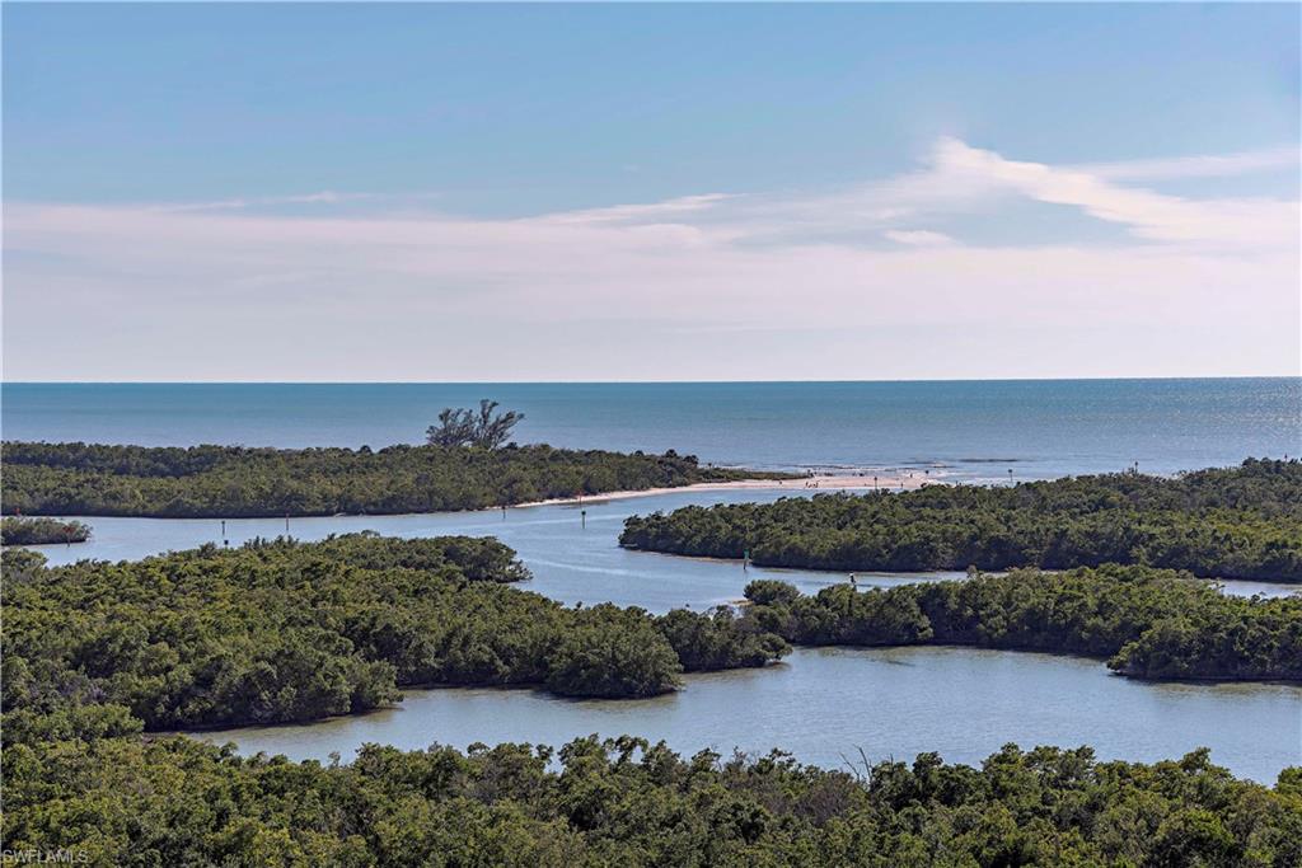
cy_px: 434
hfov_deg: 18.3
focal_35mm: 112
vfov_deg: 12.2
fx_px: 4051
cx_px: 651
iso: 100
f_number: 9
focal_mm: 112
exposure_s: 1/400
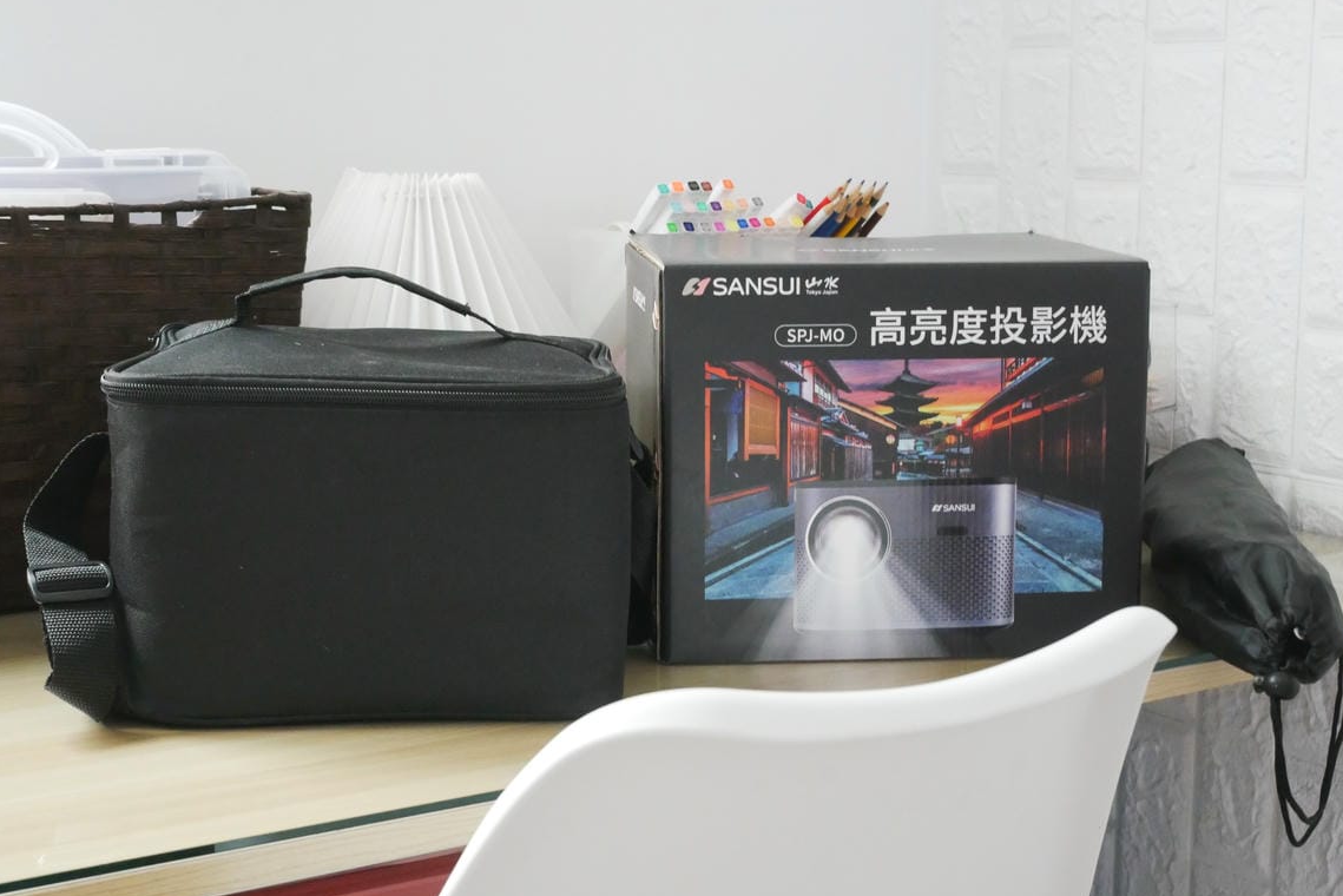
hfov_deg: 33.9
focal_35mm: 59
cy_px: 440
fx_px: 2201
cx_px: 646
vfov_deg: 23.0
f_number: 5.3
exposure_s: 1/15
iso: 3200
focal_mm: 27
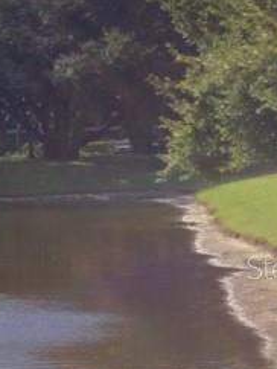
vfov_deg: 15.0
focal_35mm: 131
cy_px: 267
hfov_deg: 9.9
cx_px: -390
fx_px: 1395
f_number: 2.4
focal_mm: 3.3
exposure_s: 1/3891
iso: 25
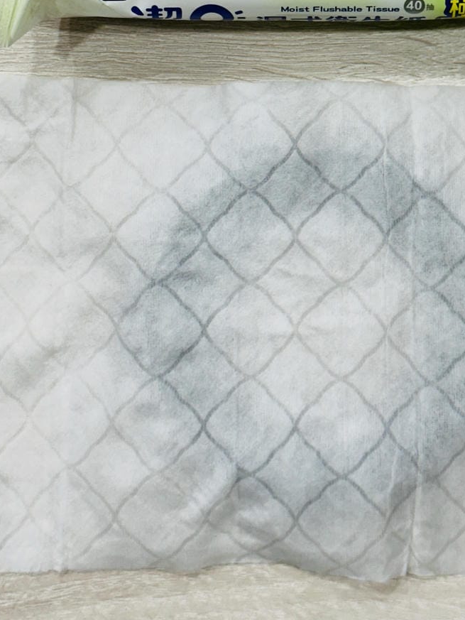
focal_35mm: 88
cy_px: 75
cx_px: 330
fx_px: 1576
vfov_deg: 21.8
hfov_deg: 16.7
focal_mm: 6.86
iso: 64
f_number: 1.78
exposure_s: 1/60
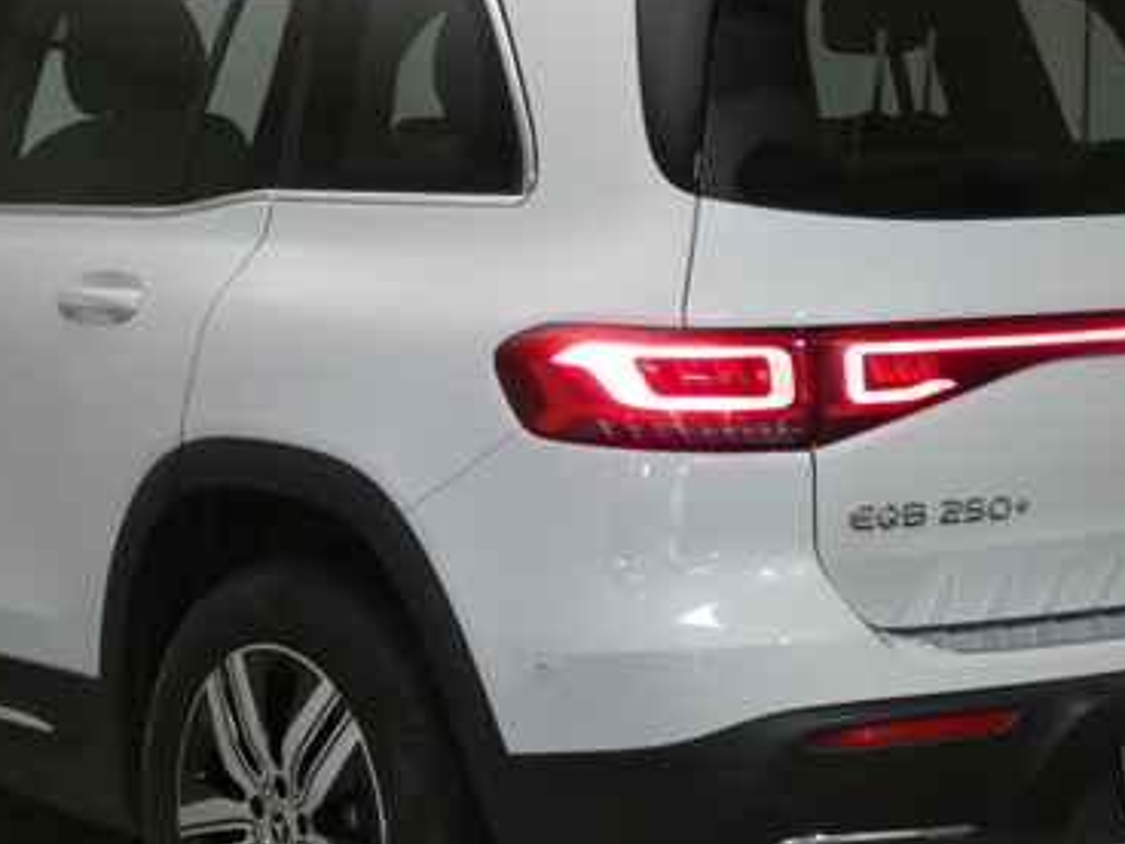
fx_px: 3250
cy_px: 489
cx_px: 449
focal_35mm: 100
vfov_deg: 14.8
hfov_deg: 19.6
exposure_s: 1/80
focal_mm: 8.2
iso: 640
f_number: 3.8
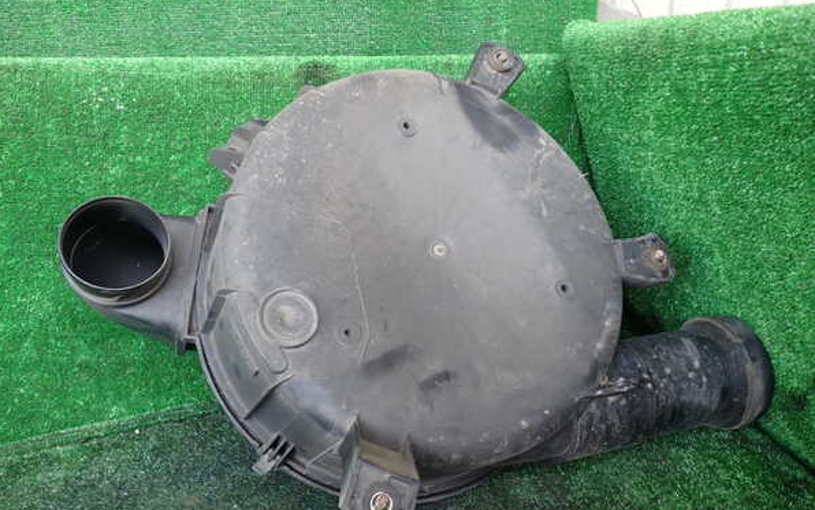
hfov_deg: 59.6
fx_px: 711
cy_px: 268
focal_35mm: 32
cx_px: 408
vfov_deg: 39.5
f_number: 2.3
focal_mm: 5.4
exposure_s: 1/60
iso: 160
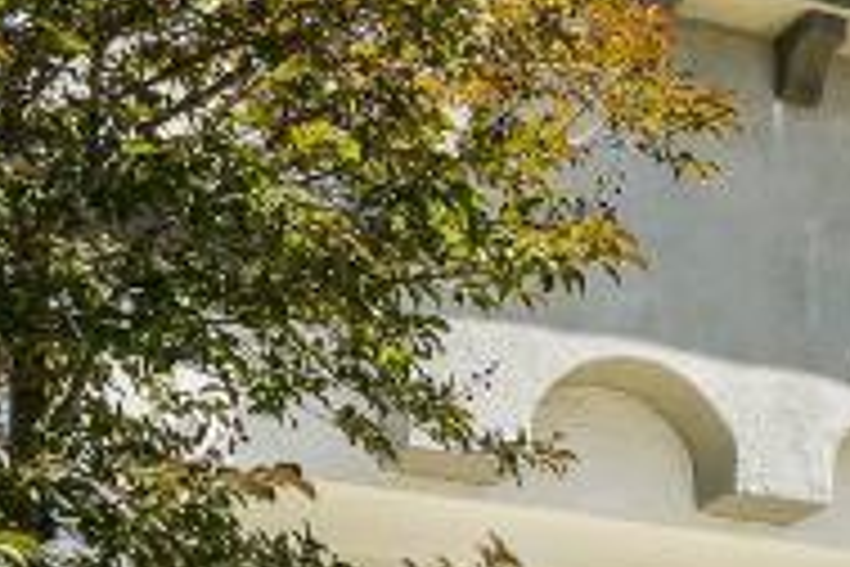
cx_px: 1012
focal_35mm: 95
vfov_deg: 12.9
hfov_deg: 20.2
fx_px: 2243
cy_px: 1044
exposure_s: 1/60
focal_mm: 12
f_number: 8
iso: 100
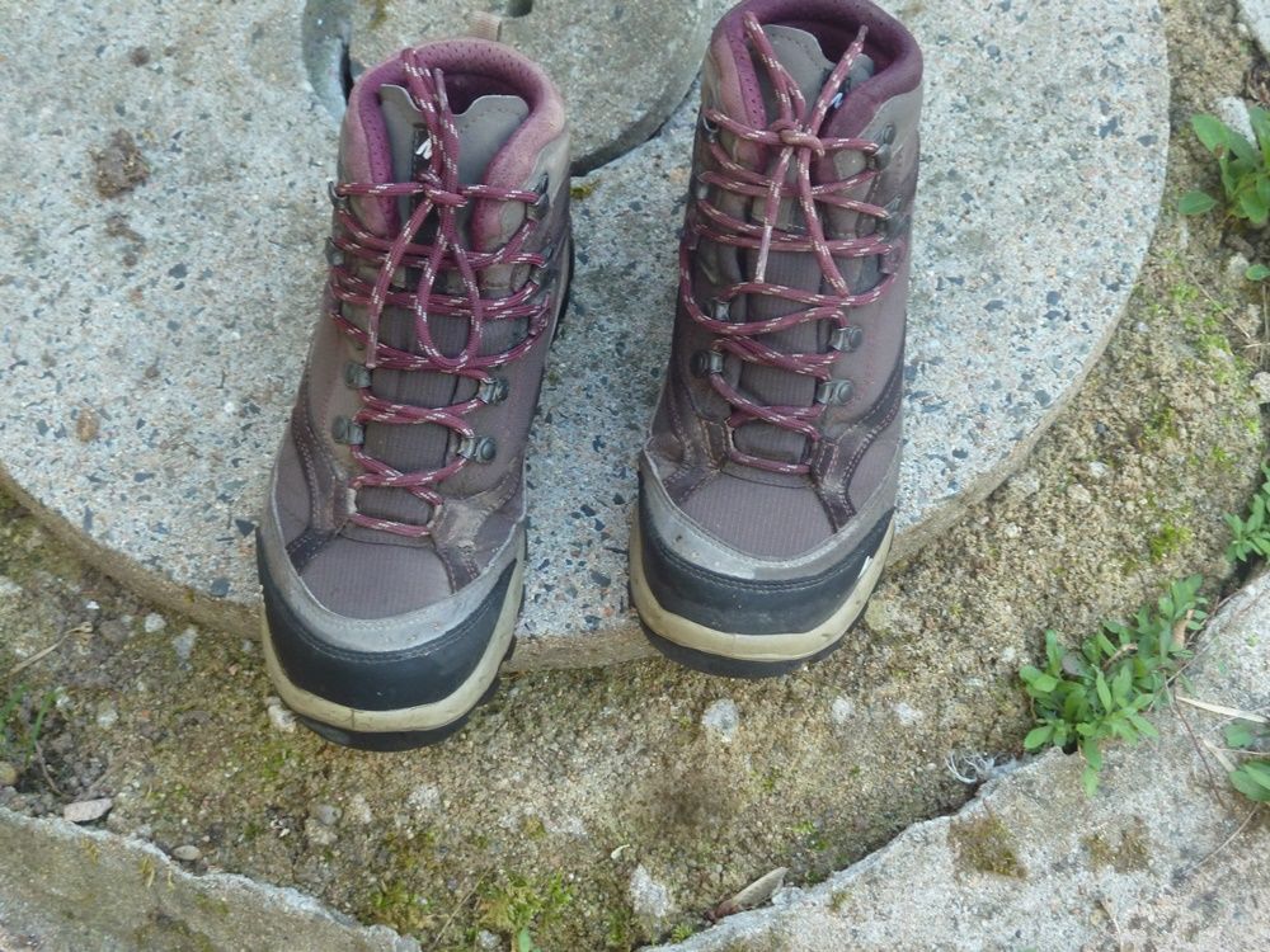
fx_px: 2018
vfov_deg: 26.6
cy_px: 476
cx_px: 635
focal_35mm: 55
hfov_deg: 34.9
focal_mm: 9.1
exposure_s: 1/40
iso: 200
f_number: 3.9
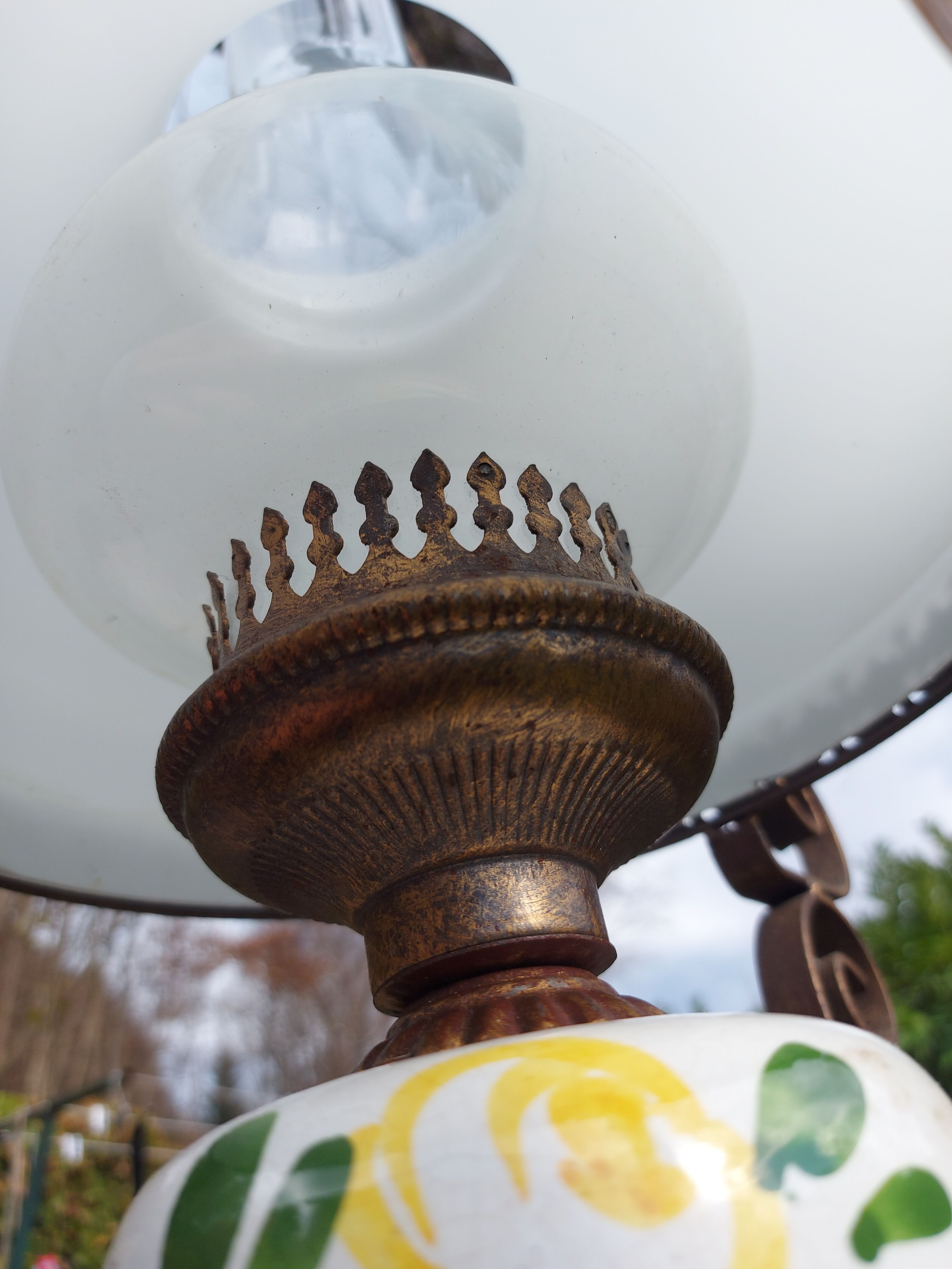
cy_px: 634
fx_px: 880
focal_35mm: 24
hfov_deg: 56.8
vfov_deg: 71.6
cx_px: 476
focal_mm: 5.23
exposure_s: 1/249
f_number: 1.8
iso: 32
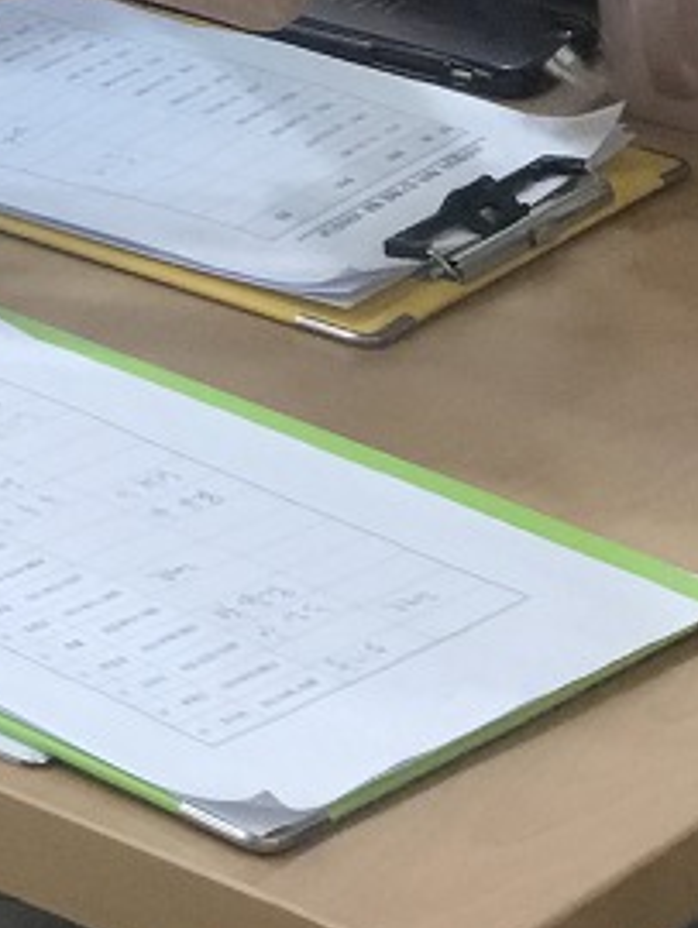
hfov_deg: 6.7
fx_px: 5798
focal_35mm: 216
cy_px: -784
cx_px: -495
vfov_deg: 8.8
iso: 80
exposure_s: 1/60
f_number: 2.8
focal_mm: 6.6
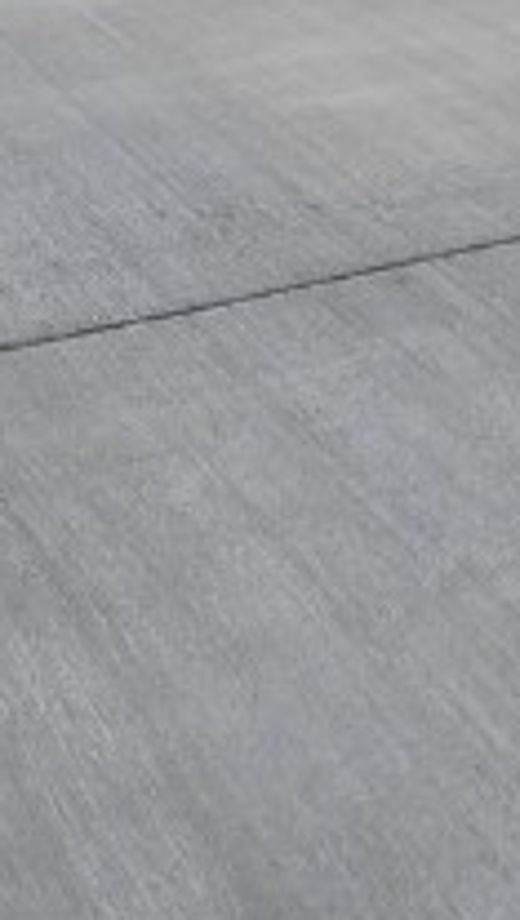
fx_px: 1710
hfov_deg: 16.6
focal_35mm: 70
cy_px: -764
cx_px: 618
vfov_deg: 20.5
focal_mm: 2.2
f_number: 2.2
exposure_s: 1/10825
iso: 50
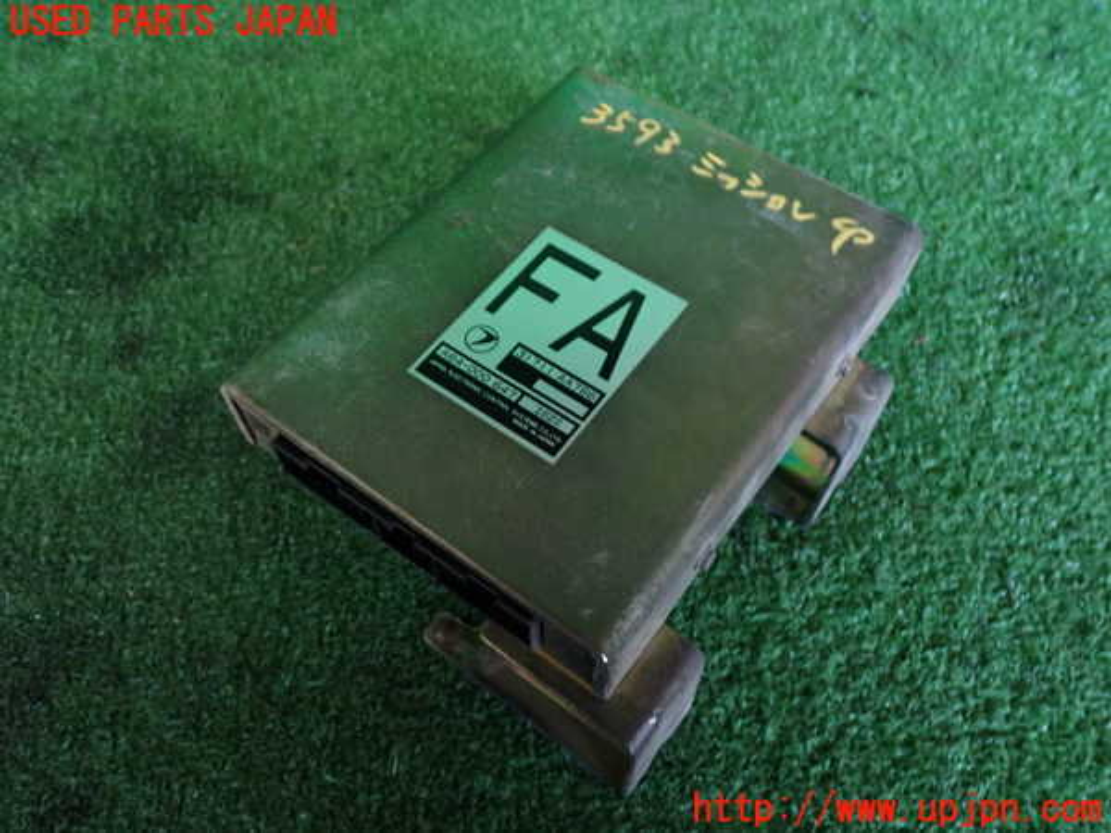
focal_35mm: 30
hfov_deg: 60.0
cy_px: 416
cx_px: 556
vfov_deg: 46.8
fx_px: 963
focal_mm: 5.4
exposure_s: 1/30
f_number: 2.3
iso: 200
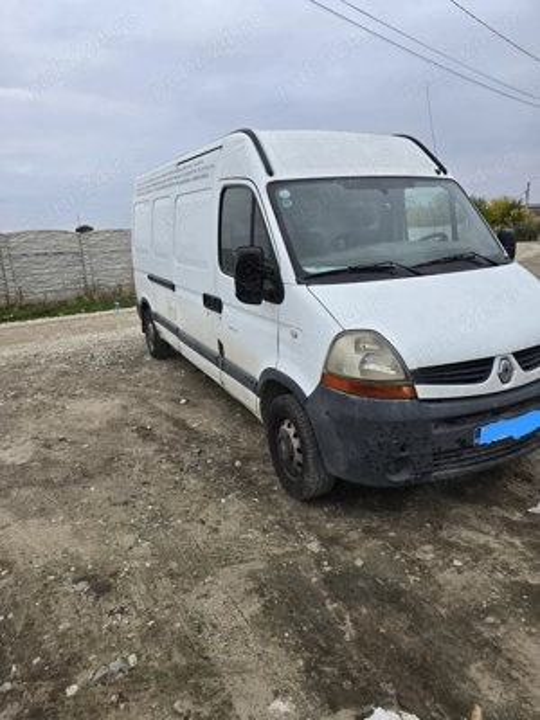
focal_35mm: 23
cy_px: 360
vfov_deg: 73.9
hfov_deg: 58.9
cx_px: 270
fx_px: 478
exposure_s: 1/182
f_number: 1.7
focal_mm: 6.3
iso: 20
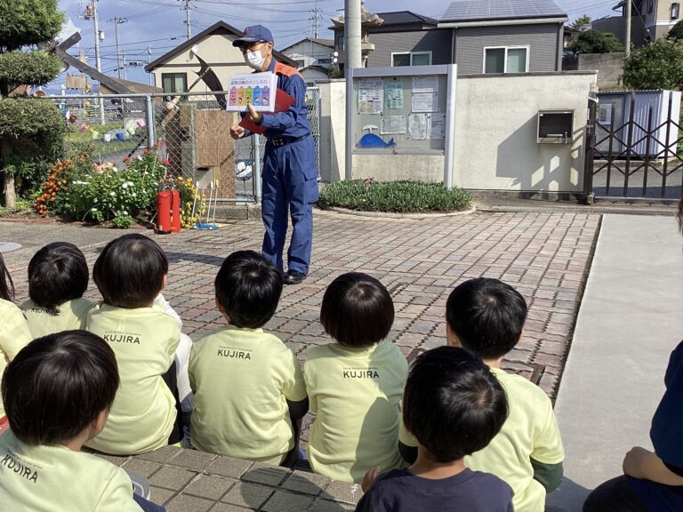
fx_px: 612
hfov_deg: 58.4
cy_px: 256
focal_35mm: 31
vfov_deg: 45.4
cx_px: 342
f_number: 2.4
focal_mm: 3.3
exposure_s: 1/1773
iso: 25
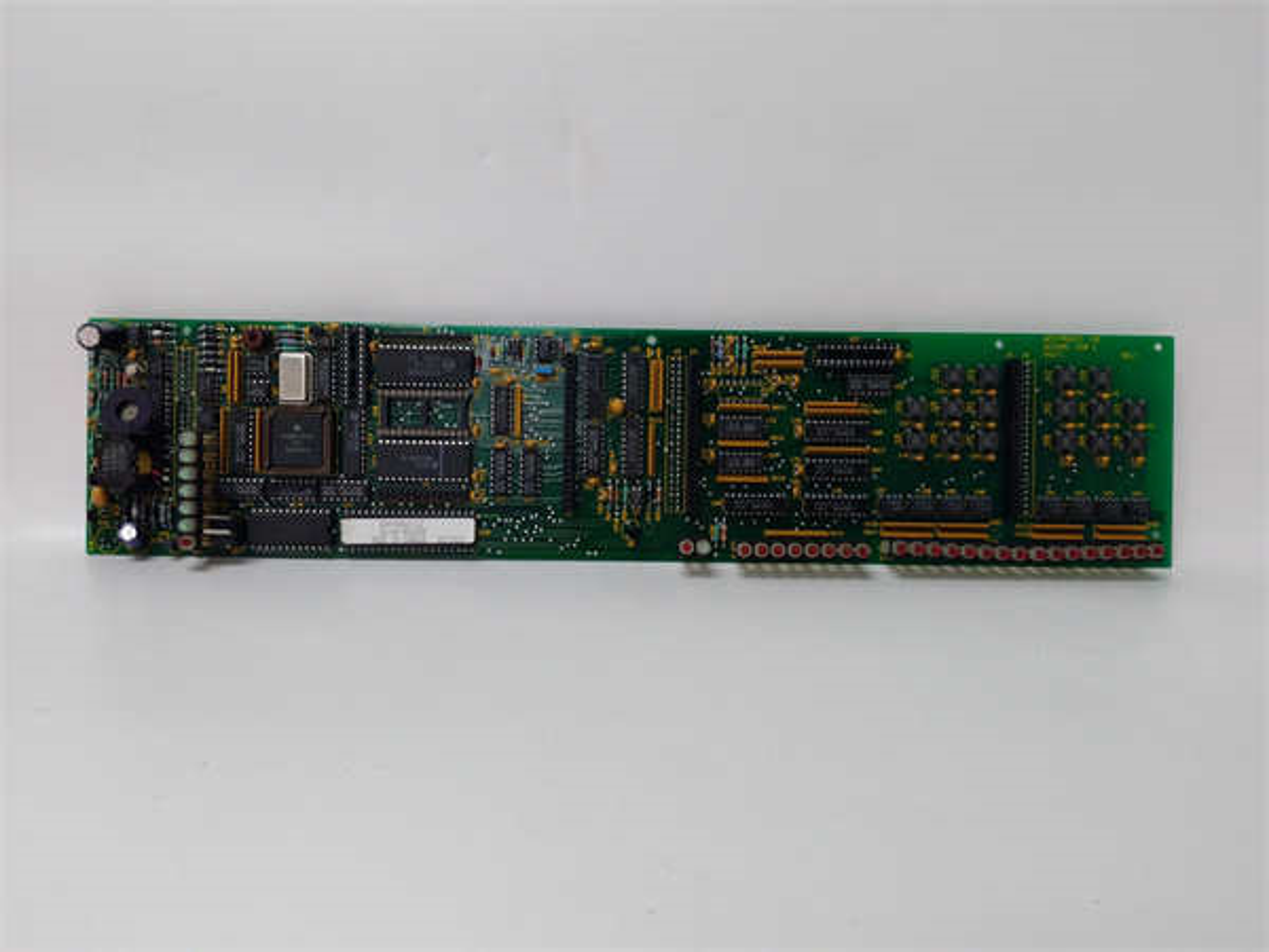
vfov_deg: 51.4
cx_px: 634
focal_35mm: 27
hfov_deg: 65.3
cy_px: 476
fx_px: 990
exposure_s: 1/33
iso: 177
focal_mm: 3.79
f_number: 2
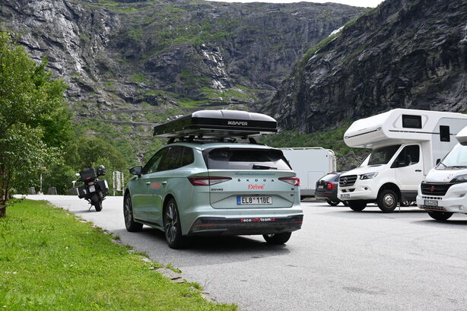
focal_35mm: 41
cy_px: 156
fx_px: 535
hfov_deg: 47.2
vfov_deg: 32.4
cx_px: 234
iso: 100
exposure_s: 1/250
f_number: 5.6
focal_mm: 27.5
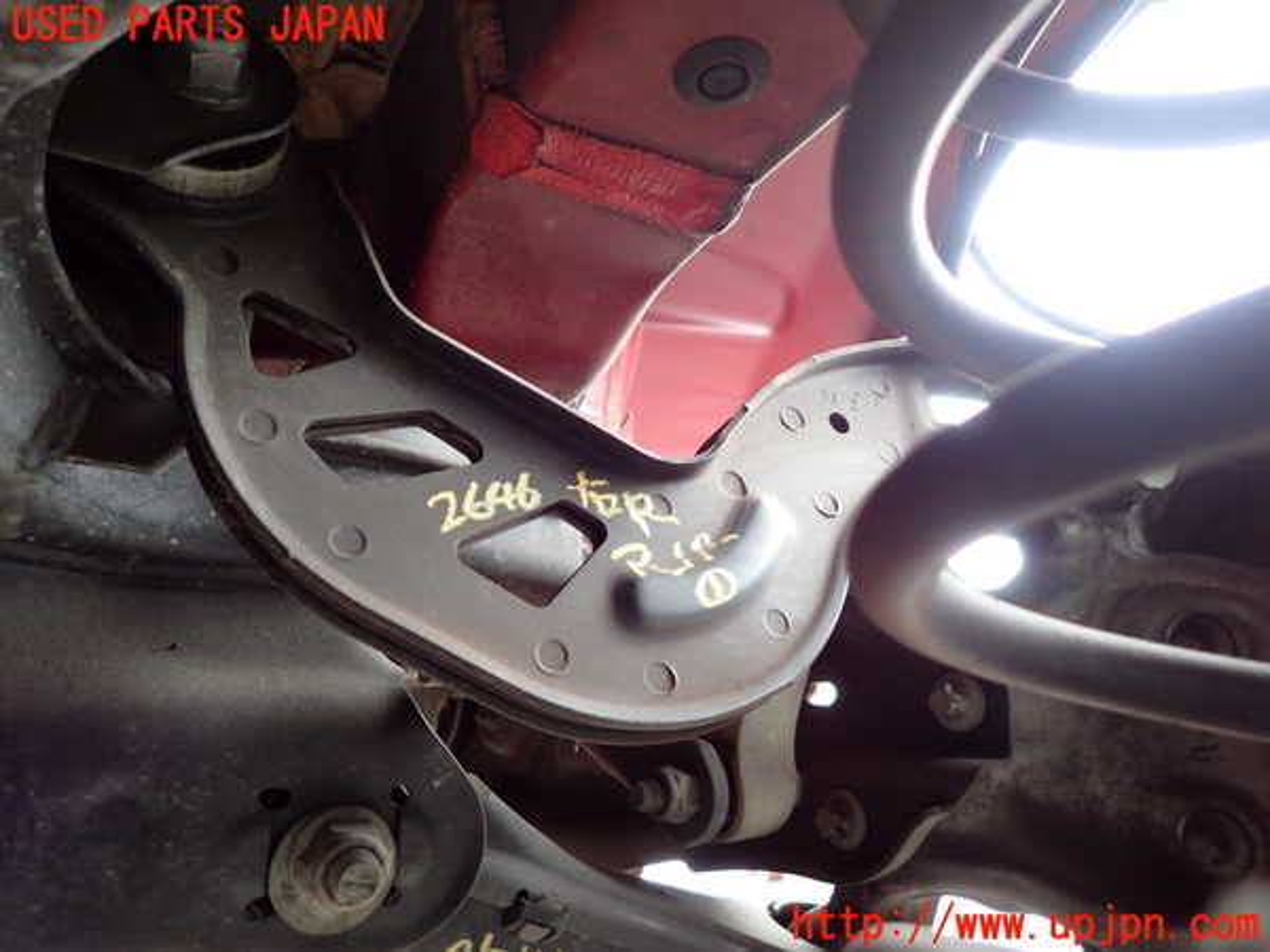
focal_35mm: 25
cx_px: 635
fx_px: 917
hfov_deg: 69.4
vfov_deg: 54.9
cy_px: 476
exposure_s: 1/40
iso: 200
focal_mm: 4.5
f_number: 2
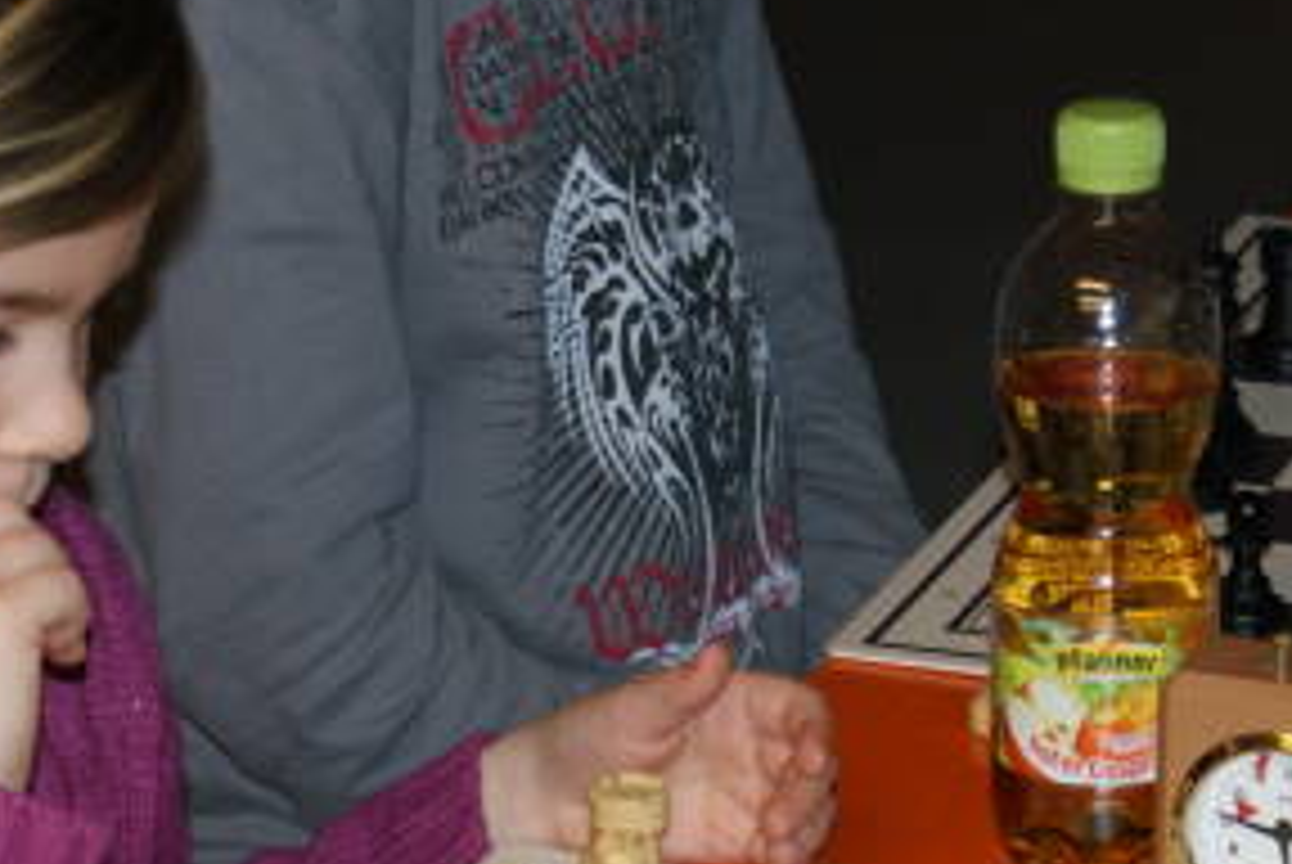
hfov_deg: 11.2
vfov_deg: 7.5
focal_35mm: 184
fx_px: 6614
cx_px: 590
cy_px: 711
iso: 400
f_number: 5.6
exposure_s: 1/80
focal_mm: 55
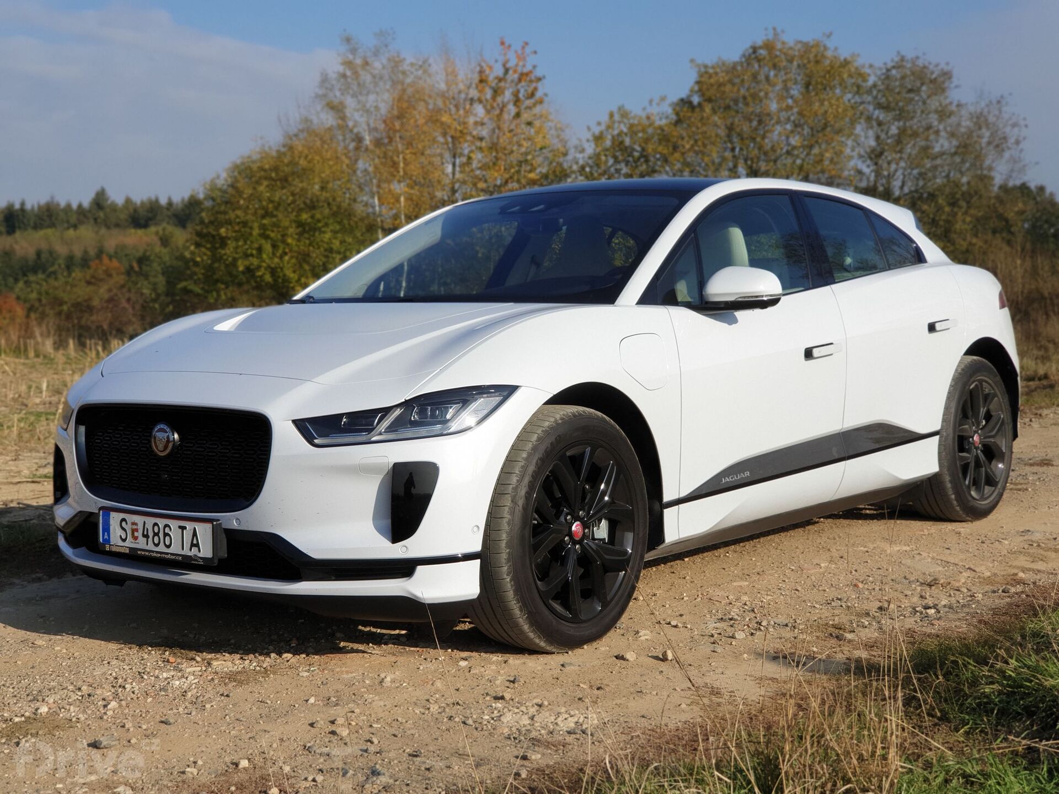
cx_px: 530
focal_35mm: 52
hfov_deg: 36.8
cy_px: 397
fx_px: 1591
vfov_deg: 28.0
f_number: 2.4
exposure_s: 1/1109
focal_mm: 6
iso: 25
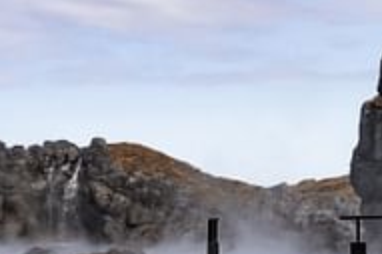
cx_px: 386
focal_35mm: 142
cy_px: 244
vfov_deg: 9.6
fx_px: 1505
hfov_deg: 14.2
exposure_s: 1/250
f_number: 8
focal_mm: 41
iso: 100
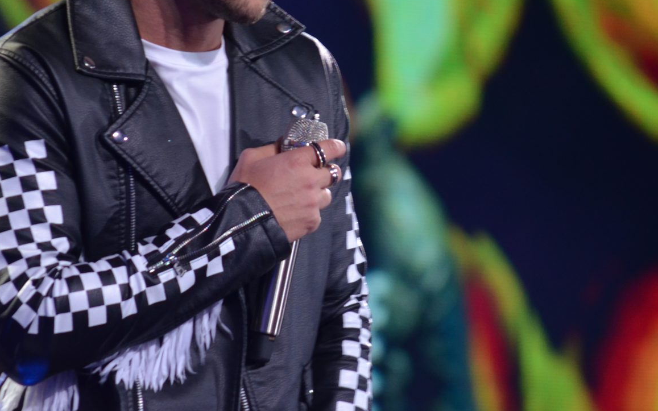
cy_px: 73
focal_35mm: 486
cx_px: 330
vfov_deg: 2.7
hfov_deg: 4.3
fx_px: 8715
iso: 800
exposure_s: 1/125
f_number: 5.6
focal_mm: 180
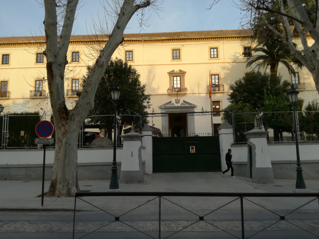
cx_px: 160
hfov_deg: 65.3
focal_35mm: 27
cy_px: 120
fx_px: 249
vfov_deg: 51.4
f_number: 2
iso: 50
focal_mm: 3.79
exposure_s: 1/424
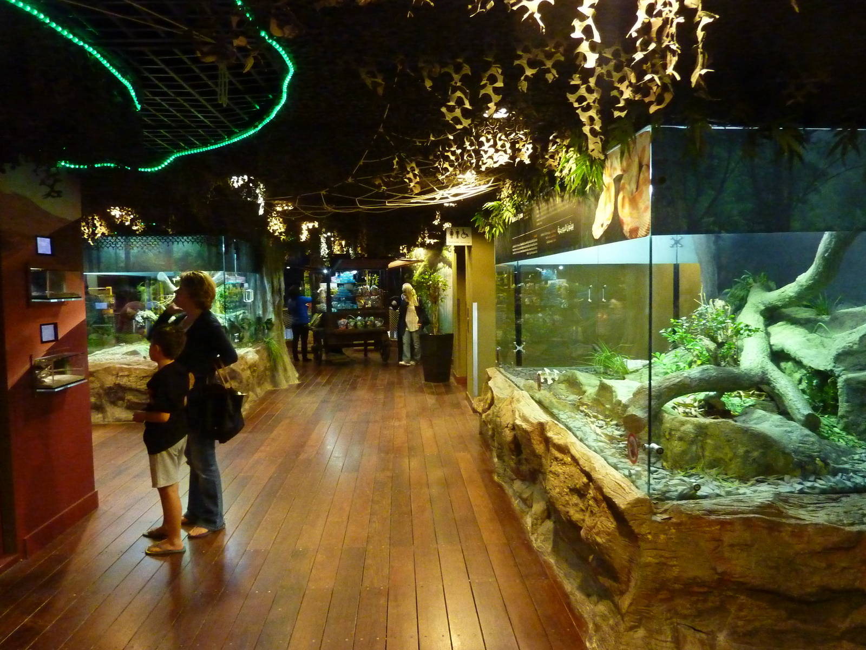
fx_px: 625
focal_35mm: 25
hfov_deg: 69.4
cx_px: 433
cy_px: 325
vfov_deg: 54.9
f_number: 3.3
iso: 800
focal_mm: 4.1
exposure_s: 1/15
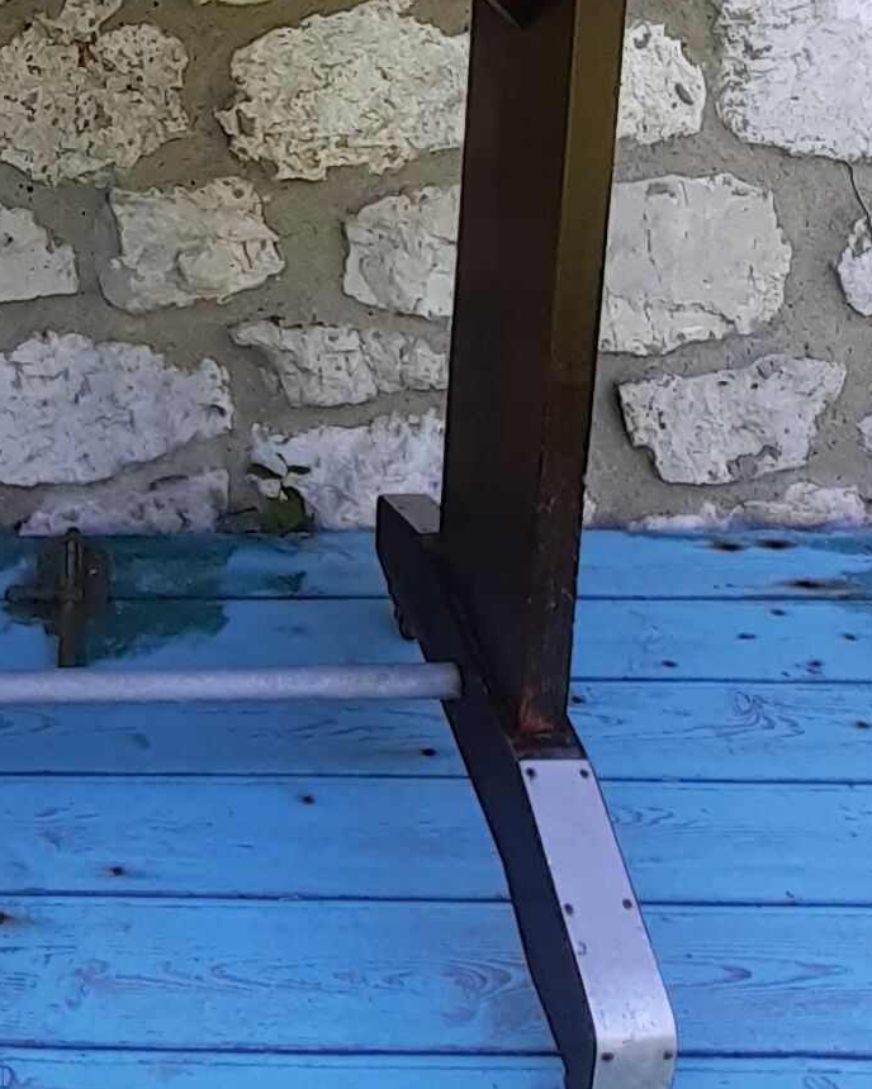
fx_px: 1226
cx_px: 82
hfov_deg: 36.6
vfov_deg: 42.4
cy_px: 37
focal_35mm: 38
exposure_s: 1/138
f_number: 2.2
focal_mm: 1.13
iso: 40
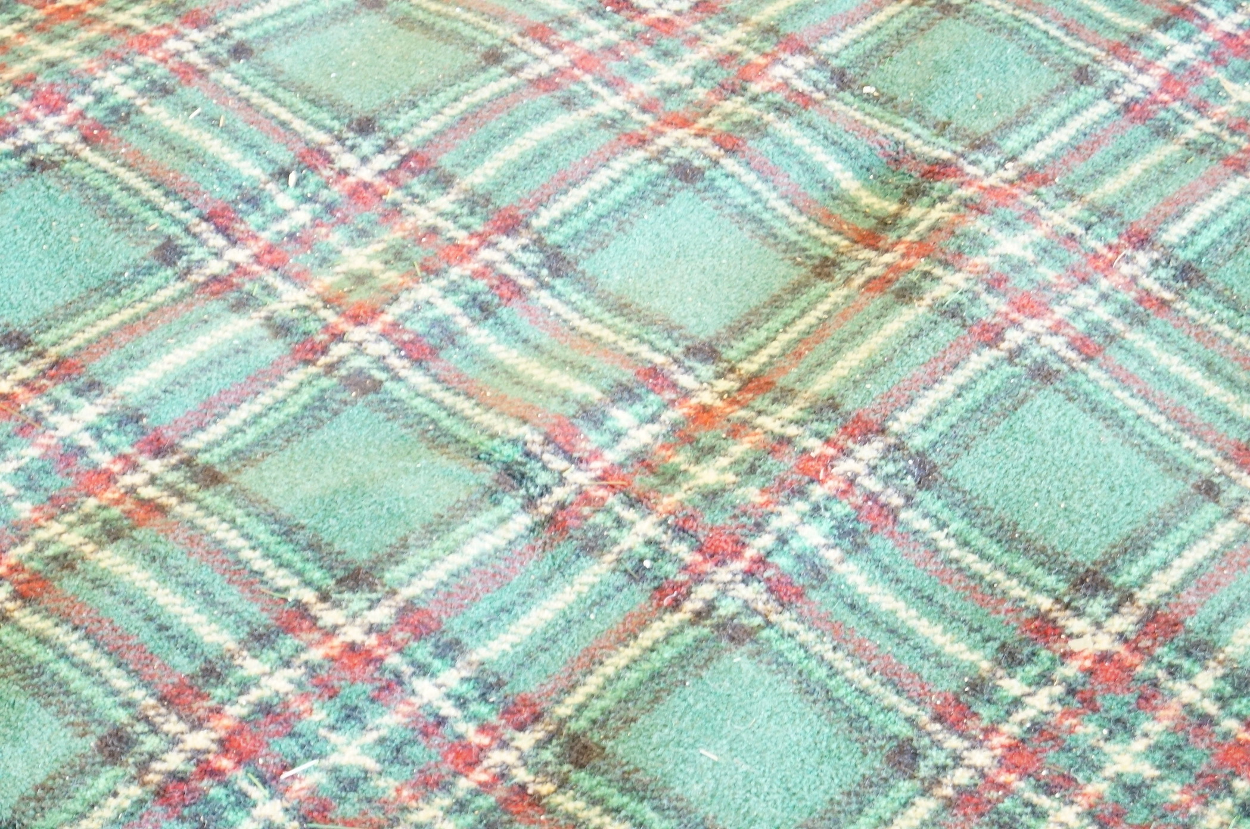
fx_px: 2860
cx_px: 625
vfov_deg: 16.5
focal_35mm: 82
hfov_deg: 24.7
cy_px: 414
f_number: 5.6
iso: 3200
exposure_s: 1/30
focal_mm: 55
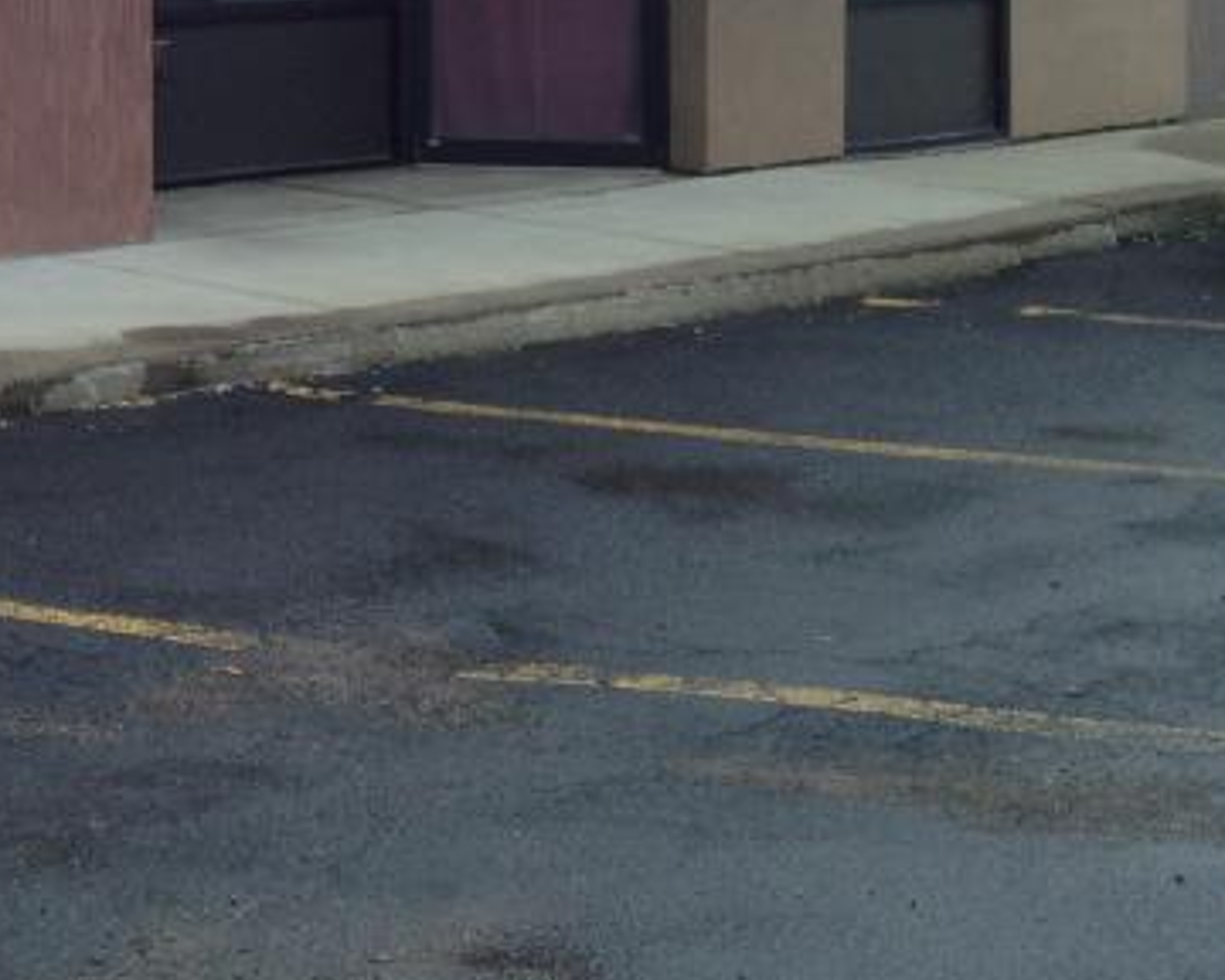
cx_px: -368
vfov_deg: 16.3
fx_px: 3299
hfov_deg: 19.4
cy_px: -167
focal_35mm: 91
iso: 64
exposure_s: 1/160
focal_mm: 4.28
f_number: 2.4
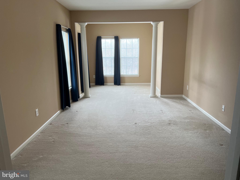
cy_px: 90
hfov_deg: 67.3
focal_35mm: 26
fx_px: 180
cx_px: 120
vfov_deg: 53.1
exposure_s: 1/120
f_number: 1.5
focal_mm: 5.7
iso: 100
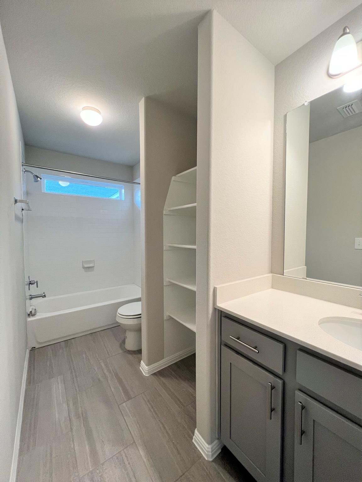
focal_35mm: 13
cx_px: 181
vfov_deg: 106.2
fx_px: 181
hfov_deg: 89.9
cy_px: 241
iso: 200
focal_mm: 1.57
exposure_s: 1/120
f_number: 1.8
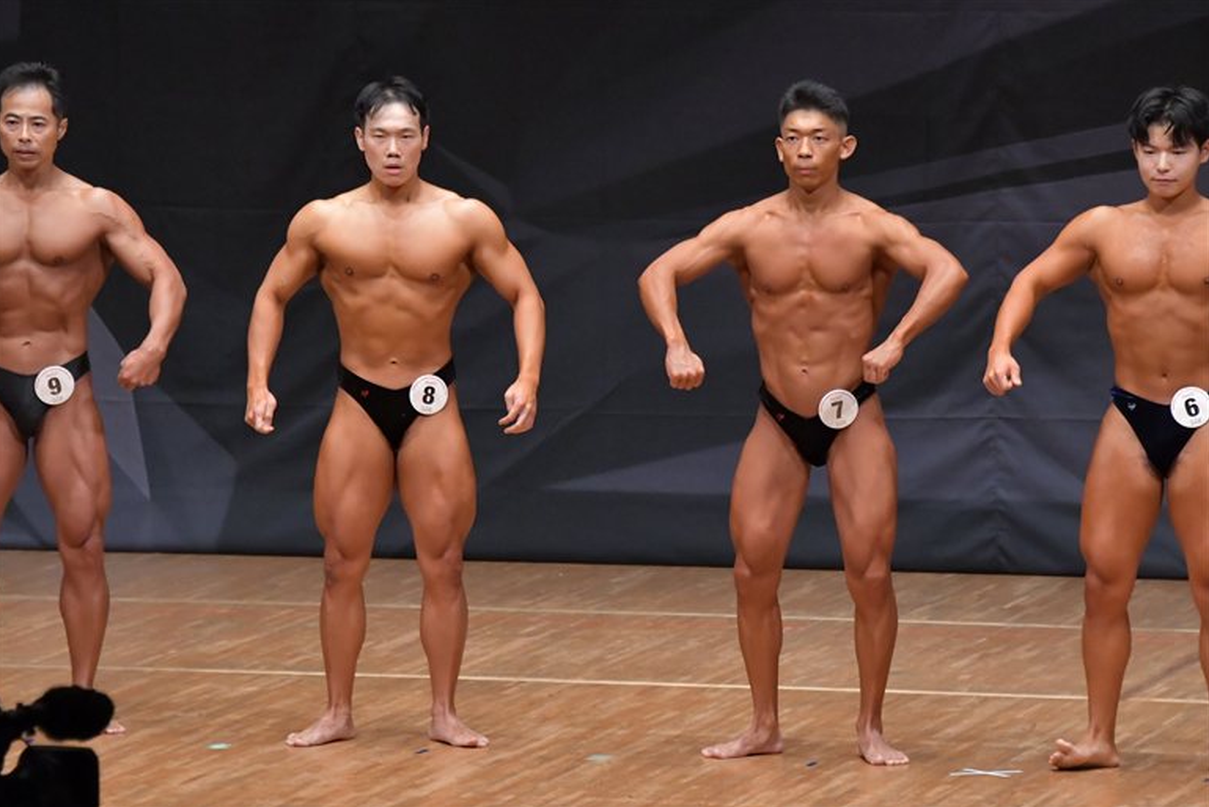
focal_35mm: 287
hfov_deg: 7.2
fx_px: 9640
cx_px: 601
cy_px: 404
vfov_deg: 4.8
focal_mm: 190
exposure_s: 1/400
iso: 6400
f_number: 5.6
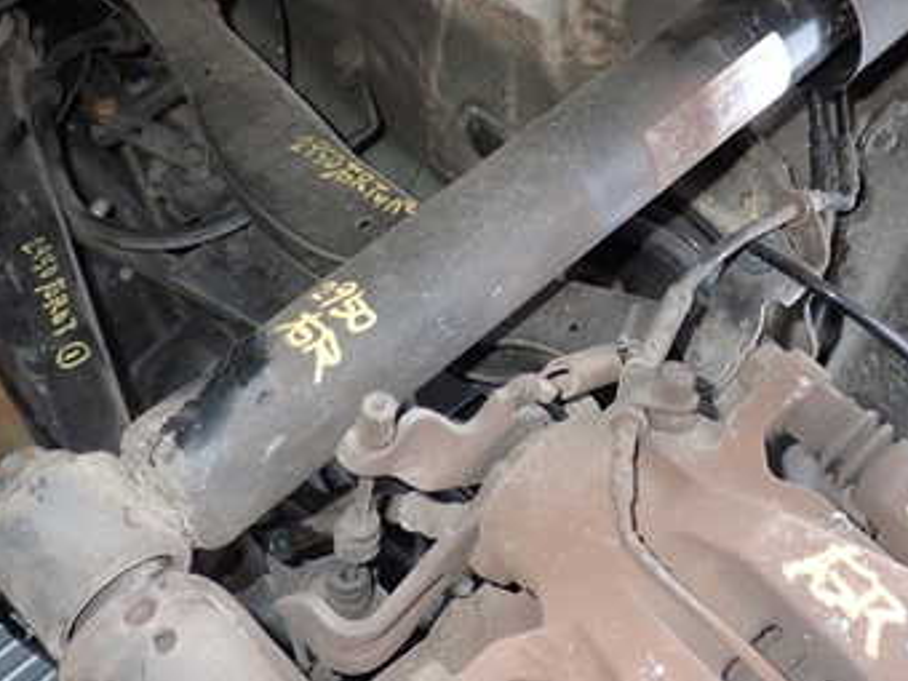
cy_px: 214
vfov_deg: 27.3
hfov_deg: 36.1
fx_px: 1390
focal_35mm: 53
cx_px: 537
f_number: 2.3
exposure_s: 1/30
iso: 200
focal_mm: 5.4
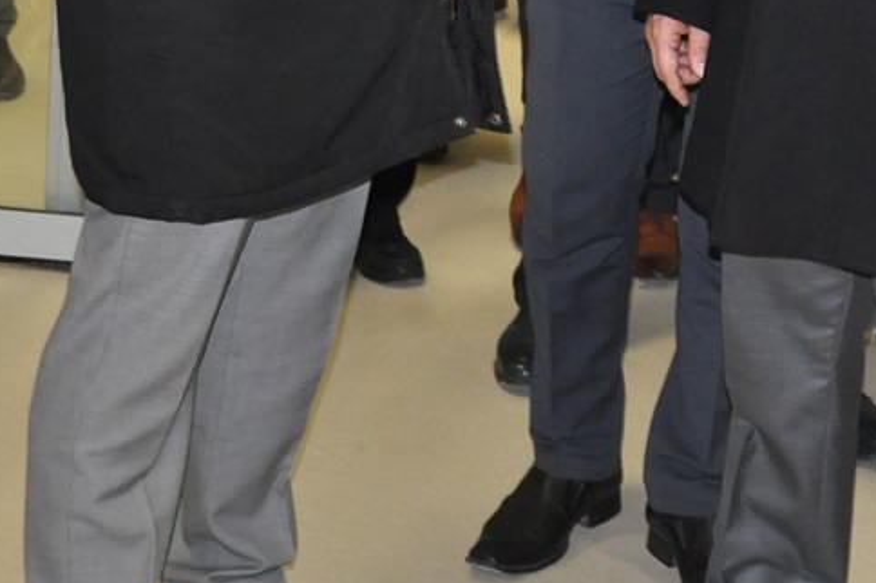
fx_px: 2894
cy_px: -350
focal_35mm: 119
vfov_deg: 11.0
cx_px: 624
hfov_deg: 17.1
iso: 800
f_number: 3.8
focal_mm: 24
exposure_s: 1/60
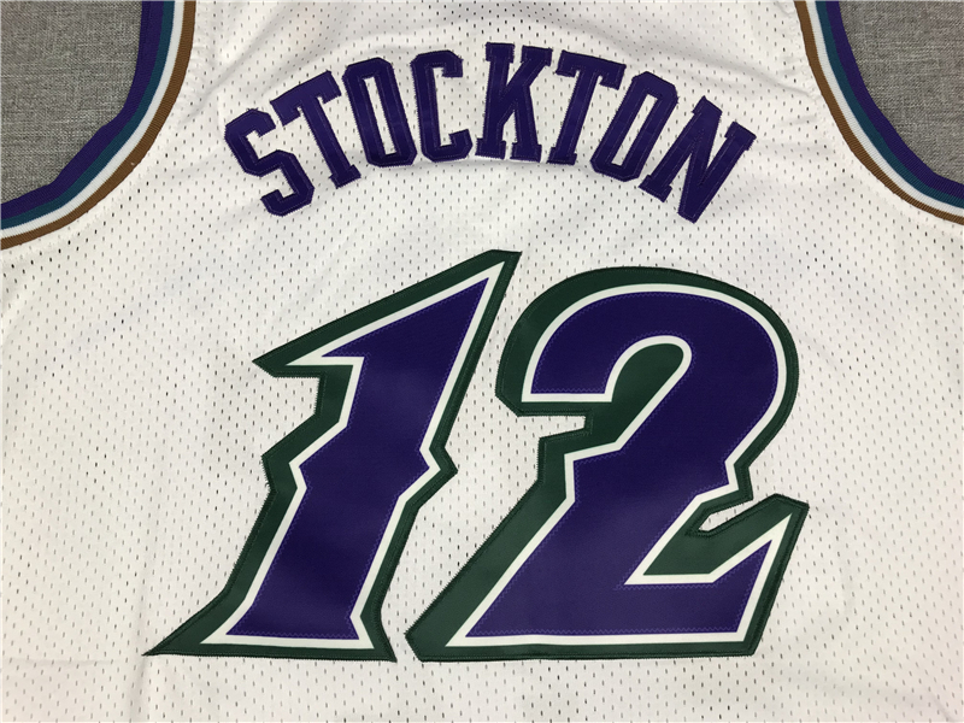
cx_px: 482
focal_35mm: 28
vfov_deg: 49.7
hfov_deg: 63.4
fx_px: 780
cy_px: 362
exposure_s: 1/100
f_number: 1.8
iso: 32
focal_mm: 3.99
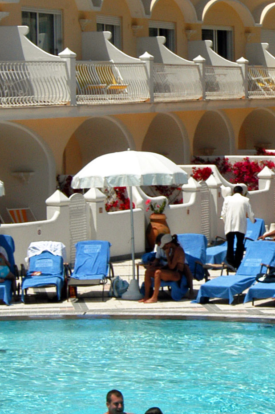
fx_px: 1561
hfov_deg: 10.0
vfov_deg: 15.0
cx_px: 306
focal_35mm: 136
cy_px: 86
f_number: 11
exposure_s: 1/400
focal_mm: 28
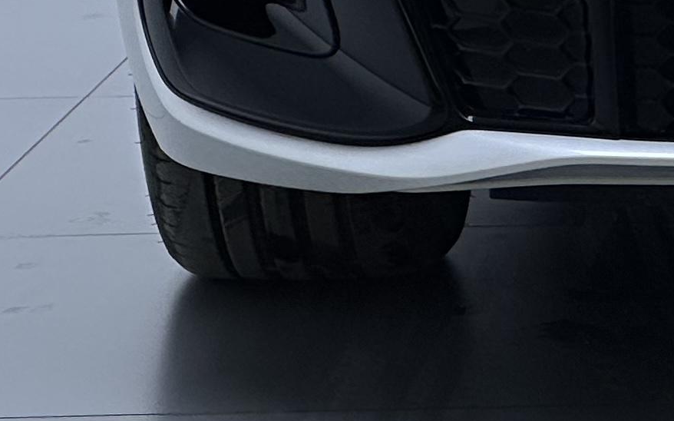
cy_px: -602
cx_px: 1238
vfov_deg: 3.5
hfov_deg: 5.5
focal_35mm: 375
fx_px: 6886
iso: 40
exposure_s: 1/100
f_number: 2.8
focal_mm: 9
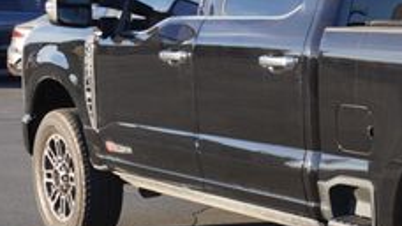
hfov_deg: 18.0
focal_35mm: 110
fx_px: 1177
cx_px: 529
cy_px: 178
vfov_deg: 10.9
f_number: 6.3
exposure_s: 1/125
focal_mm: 25
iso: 100
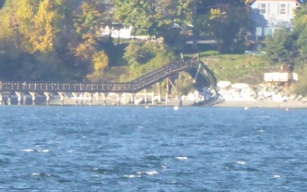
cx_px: 179
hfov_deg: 2.0
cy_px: -22
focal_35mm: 1054
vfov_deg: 1.2
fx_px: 8817
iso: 400
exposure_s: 1/400
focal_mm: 66.8
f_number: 6
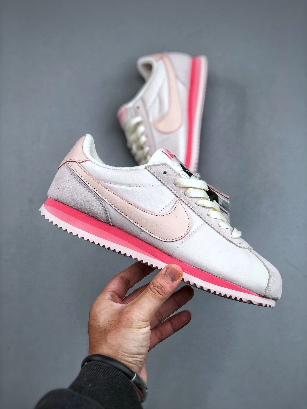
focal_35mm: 57
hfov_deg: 25.7
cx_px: 154
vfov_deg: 33.8
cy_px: 204
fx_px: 674
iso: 32
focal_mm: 6.6
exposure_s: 1/100
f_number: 2.8
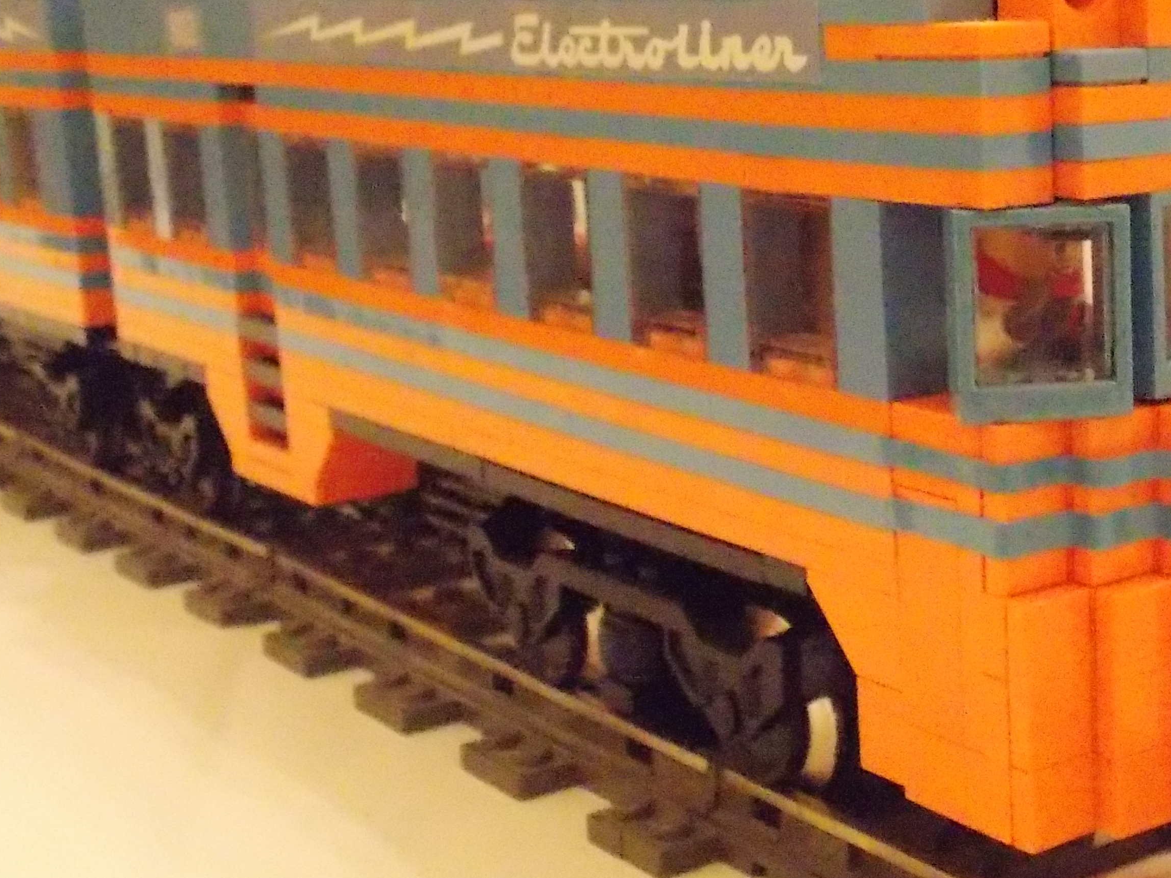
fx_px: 2030
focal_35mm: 60
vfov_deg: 24.4
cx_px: 1066
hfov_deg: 30.7
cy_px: 414
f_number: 3.3
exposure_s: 1/30
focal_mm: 5.3
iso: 1600
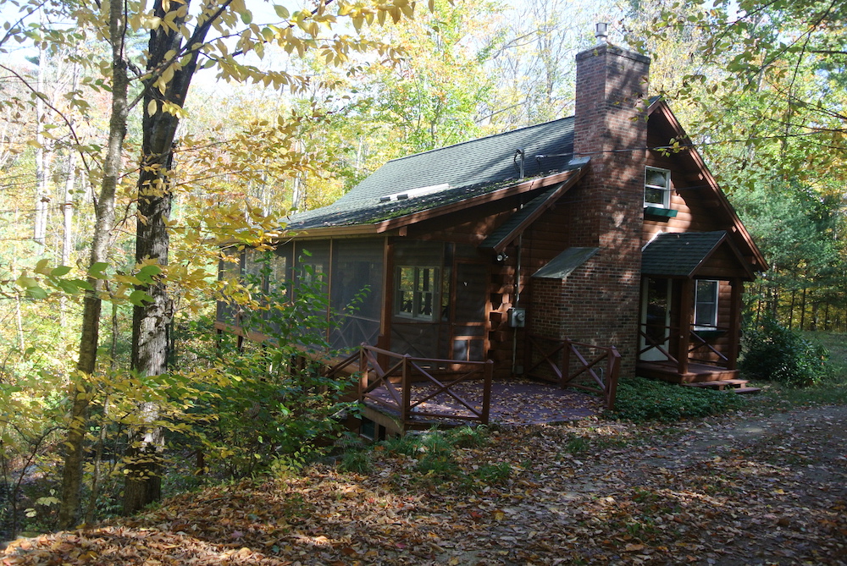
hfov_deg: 63.6
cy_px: 283
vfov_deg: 45.1
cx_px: 424
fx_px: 683
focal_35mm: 29
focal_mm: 11
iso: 400
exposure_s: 1/320
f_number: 4.5
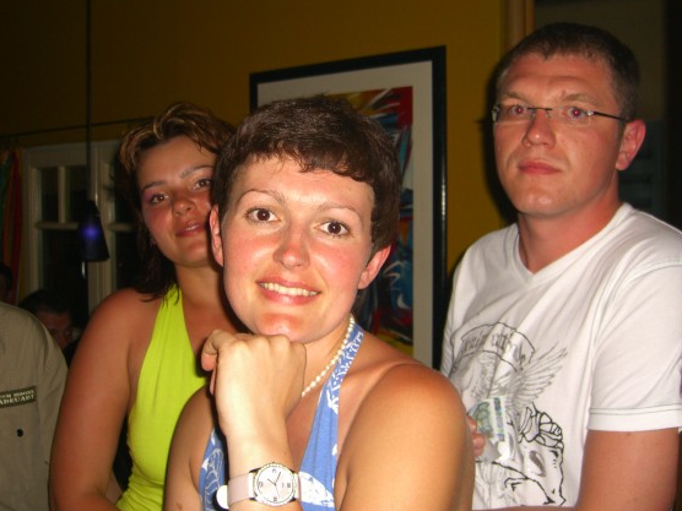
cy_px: 241
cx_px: 316
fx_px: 808
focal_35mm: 41
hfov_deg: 45.7
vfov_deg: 35.1
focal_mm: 7.9
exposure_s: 1/60
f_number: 2.8
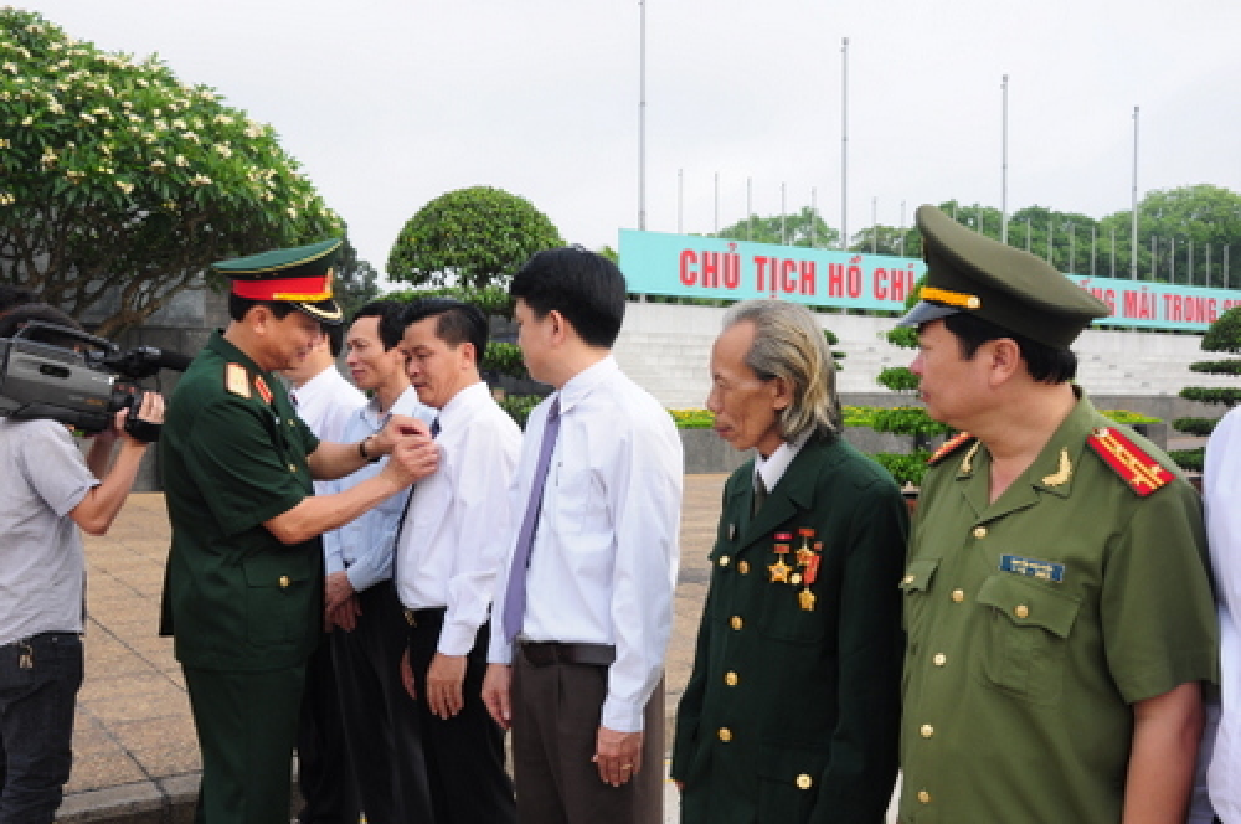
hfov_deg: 53.2
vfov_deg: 36.8
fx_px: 1239
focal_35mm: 36
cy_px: 412
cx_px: 620
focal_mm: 24
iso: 320
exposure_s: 1/160
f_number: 9
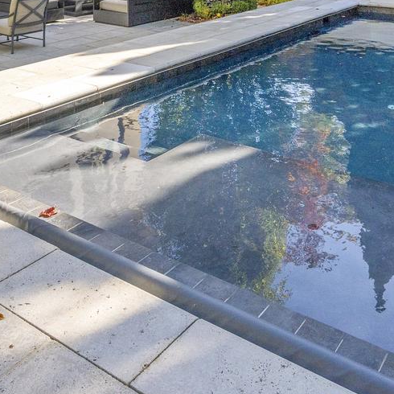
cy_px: 14
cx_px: 215
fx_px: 515
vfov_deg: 38.0
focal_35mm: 40
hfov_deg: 41.8
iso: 500
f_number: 8
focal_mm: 16
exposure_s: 1/1250
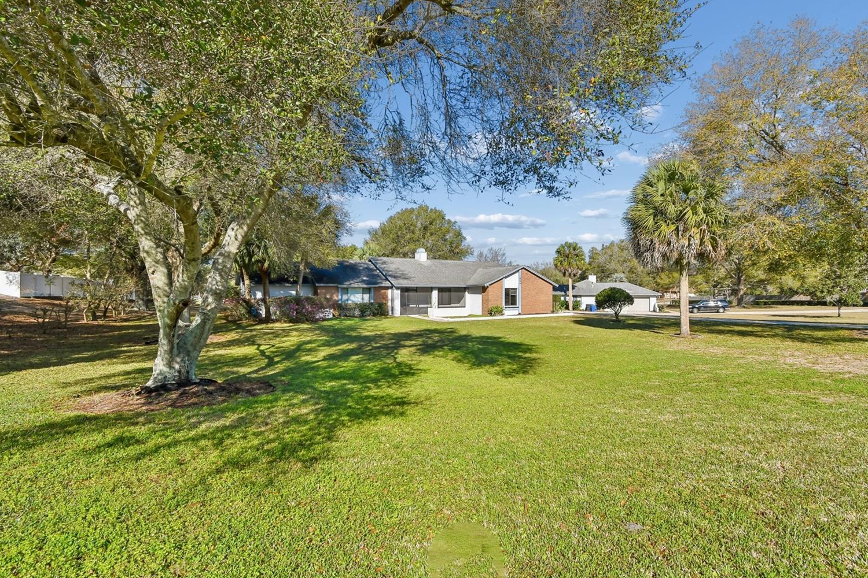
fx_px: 386
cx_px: 448
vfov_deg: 73.7
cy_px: 280
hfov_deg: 96.7
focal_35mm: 16
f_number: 7.1
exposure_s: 1/250
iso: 100
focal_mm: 10
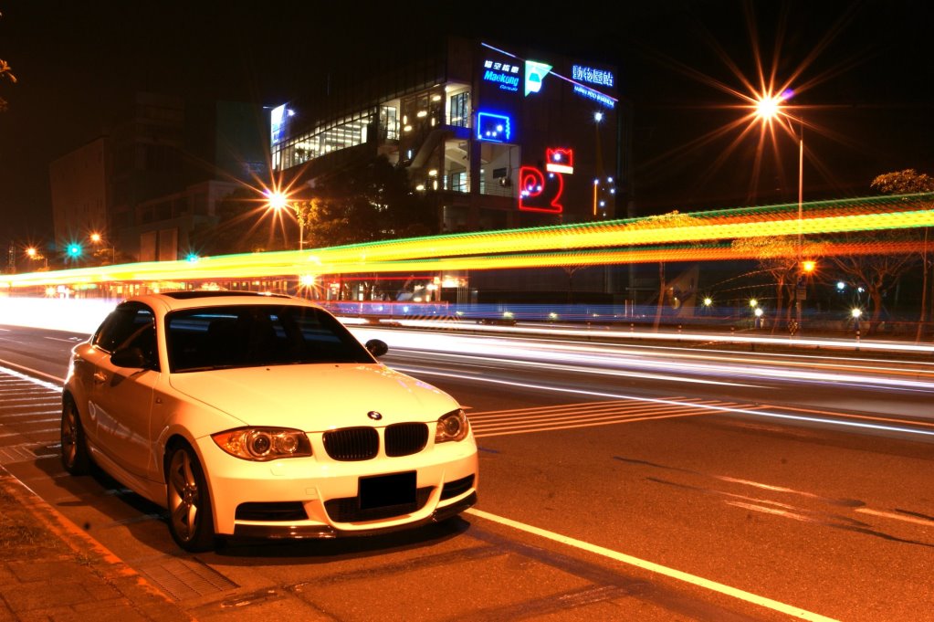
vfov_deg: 36.8
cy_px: 311
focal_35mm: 36
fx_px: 934
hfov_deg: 53.2
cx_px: 467
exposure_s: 15
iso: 100
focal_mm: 24
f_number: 22
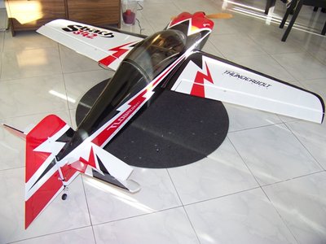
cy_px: 122
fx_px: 339
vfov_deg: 39.7
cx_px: 163
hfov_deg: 51.4
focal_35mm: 36
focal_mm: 5.85
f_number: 2.8
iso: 64
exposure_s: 1/30
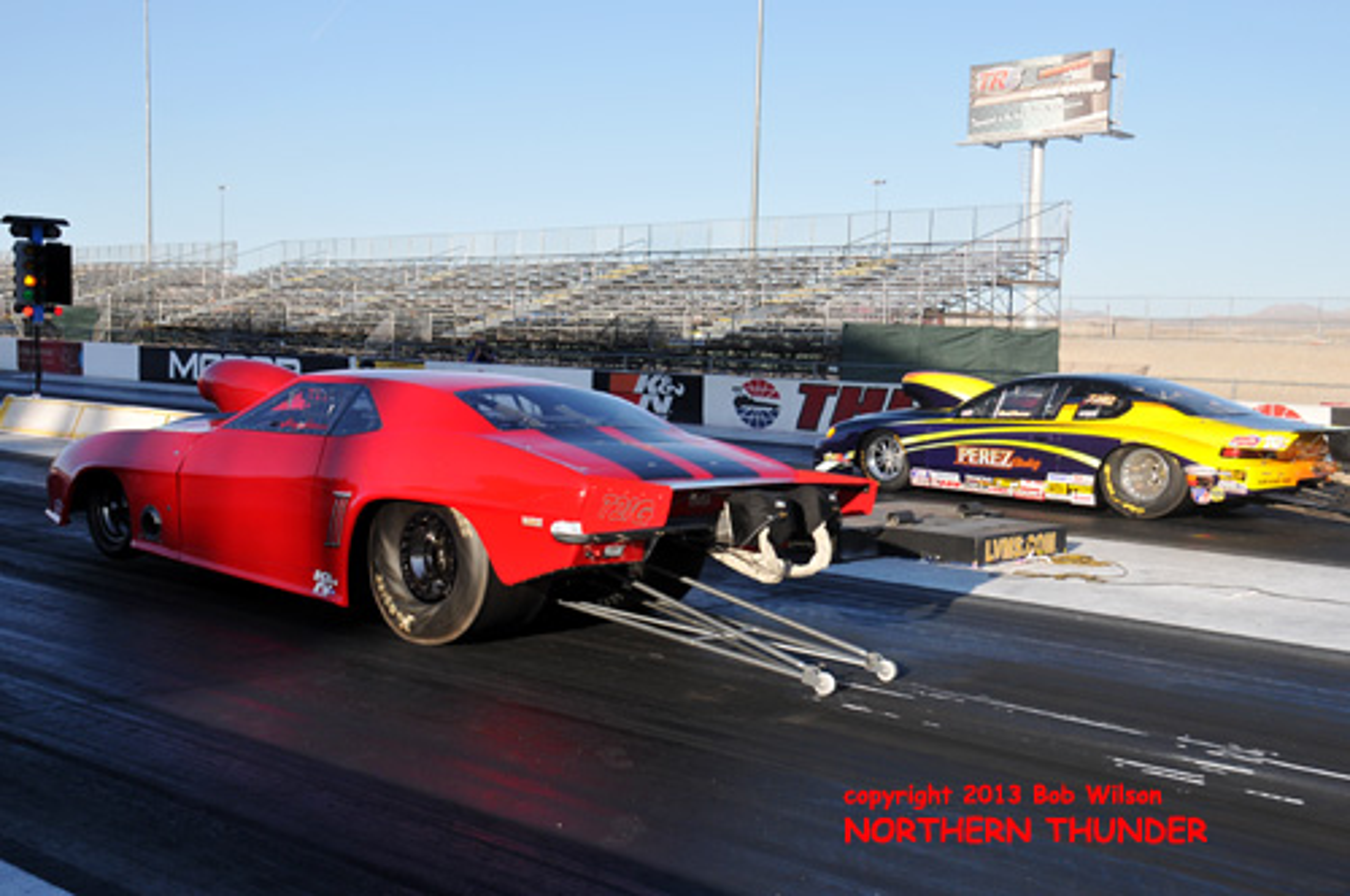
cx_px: 675
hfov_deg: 42.4
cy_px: 448
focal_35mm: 46
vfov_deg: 28.9
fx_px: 1741
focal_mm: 31
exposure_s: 1/640
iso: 400
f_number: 8
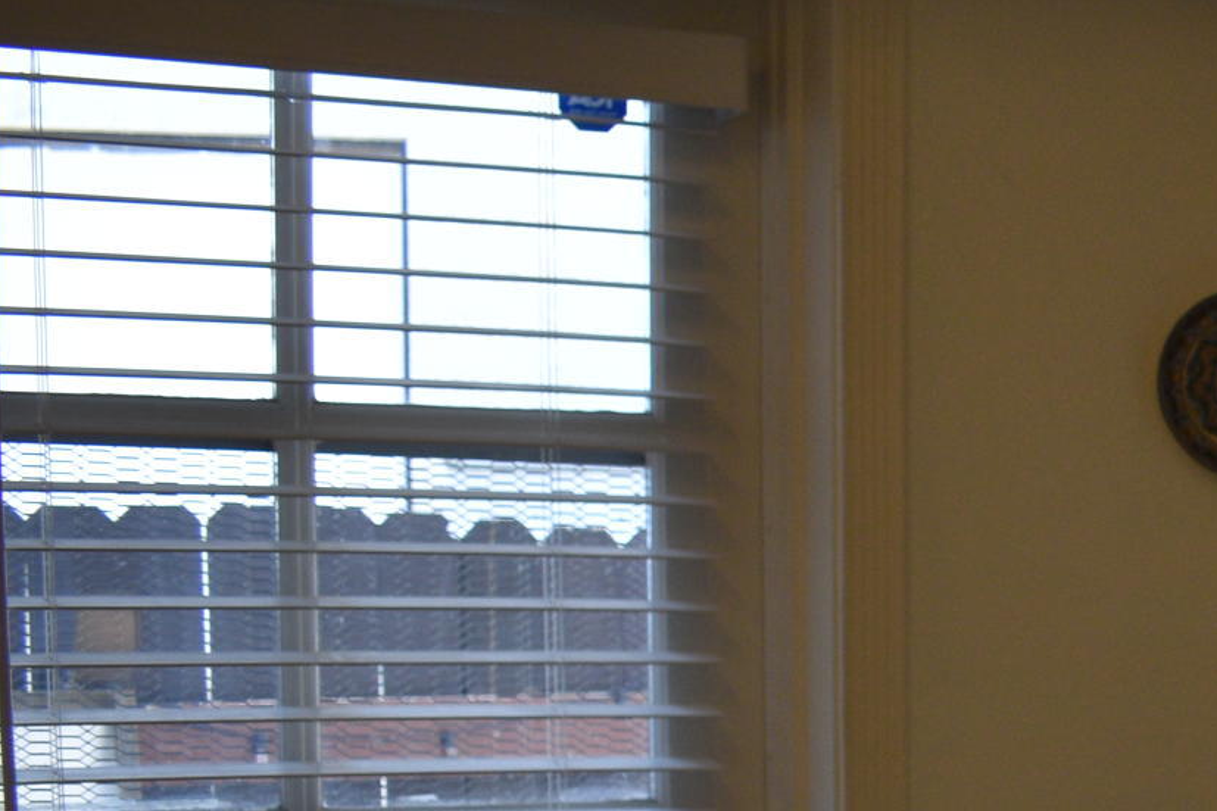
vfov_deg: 13.5
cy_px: 988
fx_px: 3312
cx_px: 2171
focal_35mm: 98
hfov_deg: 17.2
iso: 450
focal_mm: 18
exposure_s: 1/250
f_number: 3.5
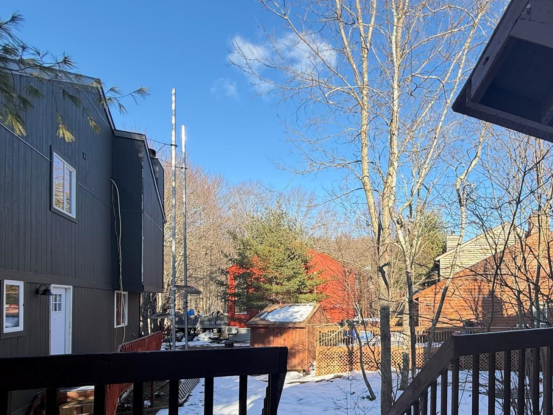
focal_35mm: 22
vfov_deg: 58.7
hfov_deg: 71.6
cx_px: 409
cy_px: 297
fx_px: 351
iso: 50
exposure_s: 1/300
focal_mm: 2.22
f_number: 2.2
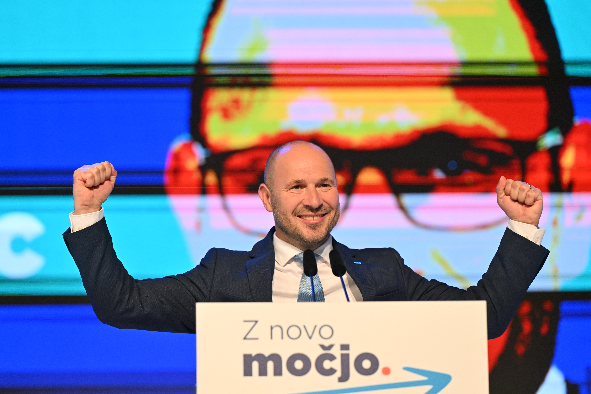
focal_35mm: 175
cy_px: 197
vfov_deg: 7.8
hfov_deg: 11.7
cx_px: 296
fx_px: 2873
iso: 2500
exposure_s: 1/1250
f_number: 3.5
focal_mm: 175
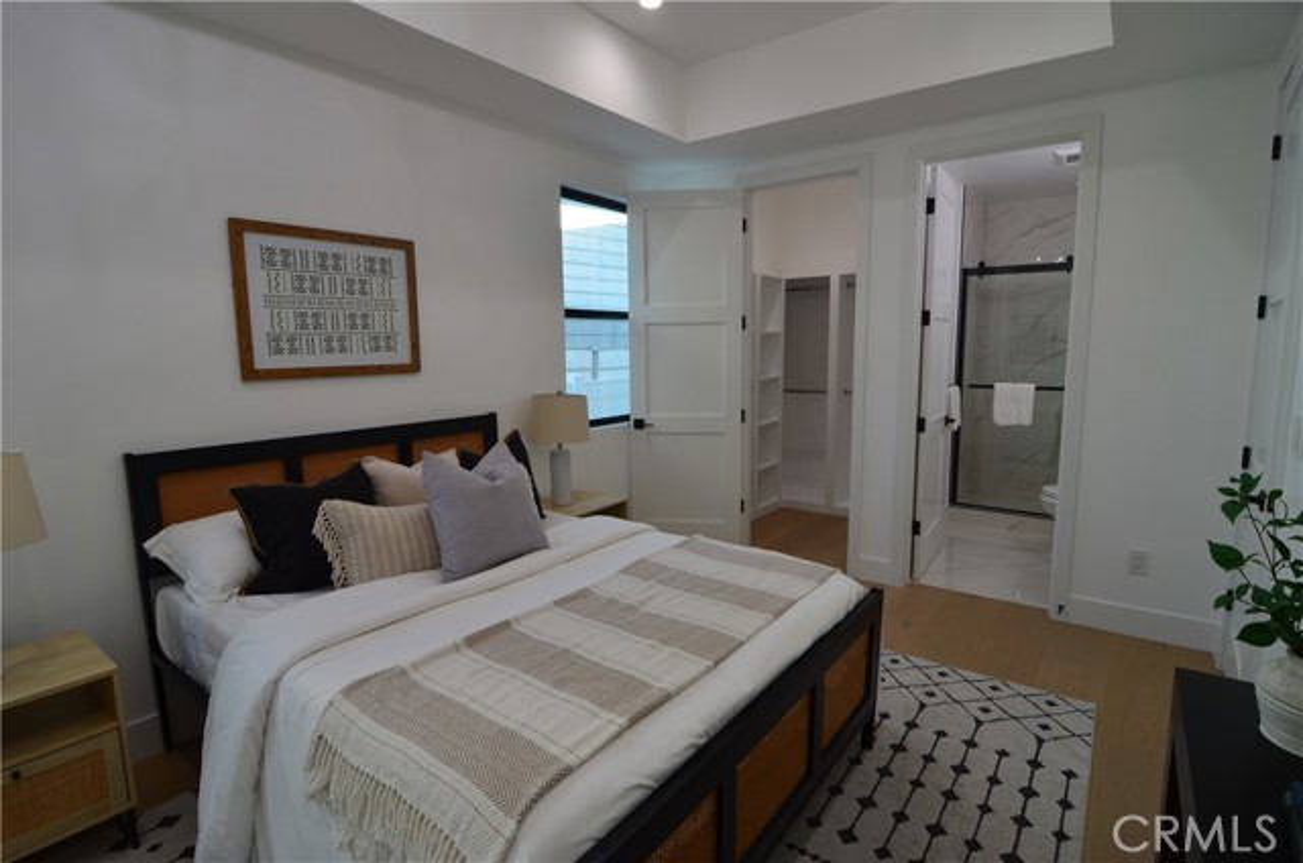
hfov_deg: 92.6
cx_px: 652
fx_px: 623
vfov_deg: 69.4
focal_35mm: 17
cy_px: 432
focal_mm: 11.5
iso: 320
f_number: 11
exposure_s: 1/20
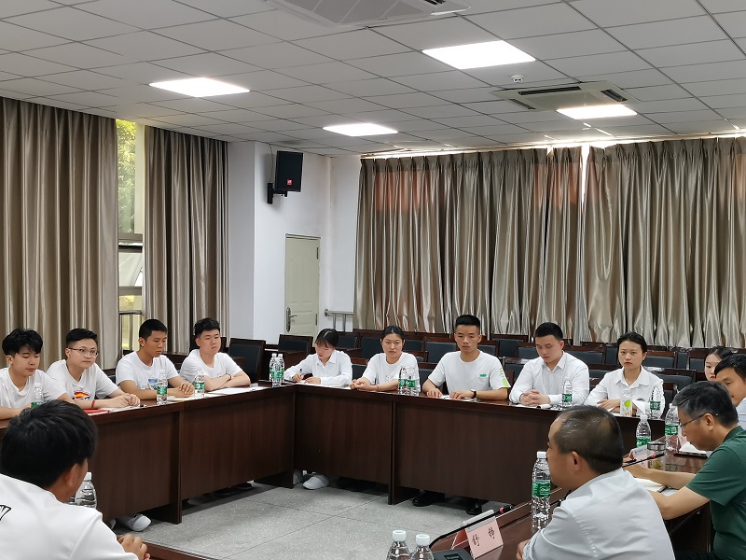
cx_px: 373
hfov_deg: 43.9
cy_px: 280
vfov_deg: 33.6
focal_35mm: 43
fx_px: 927
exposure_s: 1/100
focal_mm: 4.66
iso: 160
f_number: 1.4
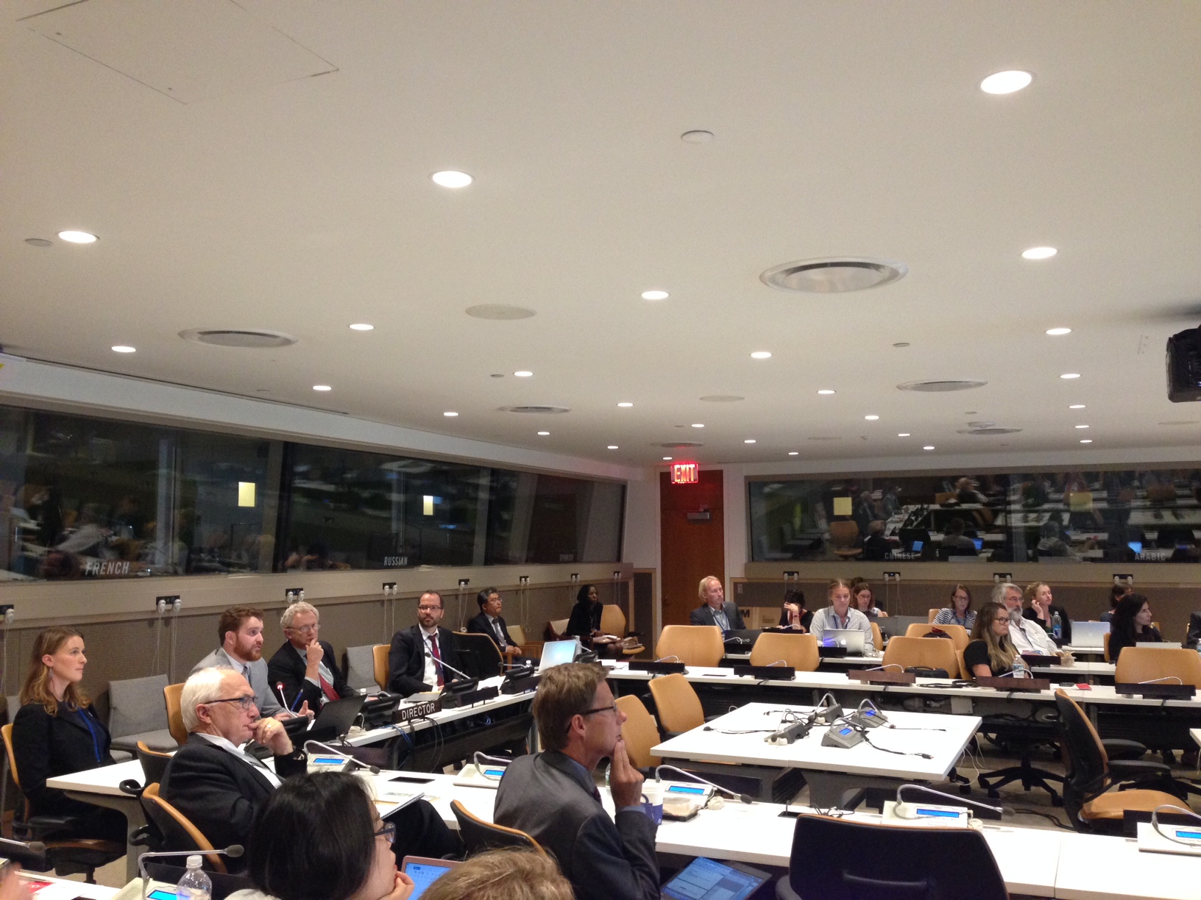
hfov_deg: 55.4
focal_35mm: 33
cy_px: 450
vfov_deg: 42.9
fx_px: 1145
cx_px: 600
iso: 250
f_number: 2.4
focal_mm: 4.12
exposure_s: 1/20
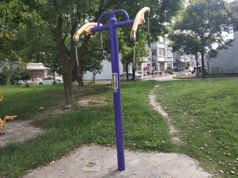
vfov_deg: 51.3
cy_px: 89
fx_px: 185
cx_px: 119
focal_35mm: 27
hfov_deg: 65.4
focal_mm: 3.82
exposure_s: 1/731
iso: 123
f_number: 1.8
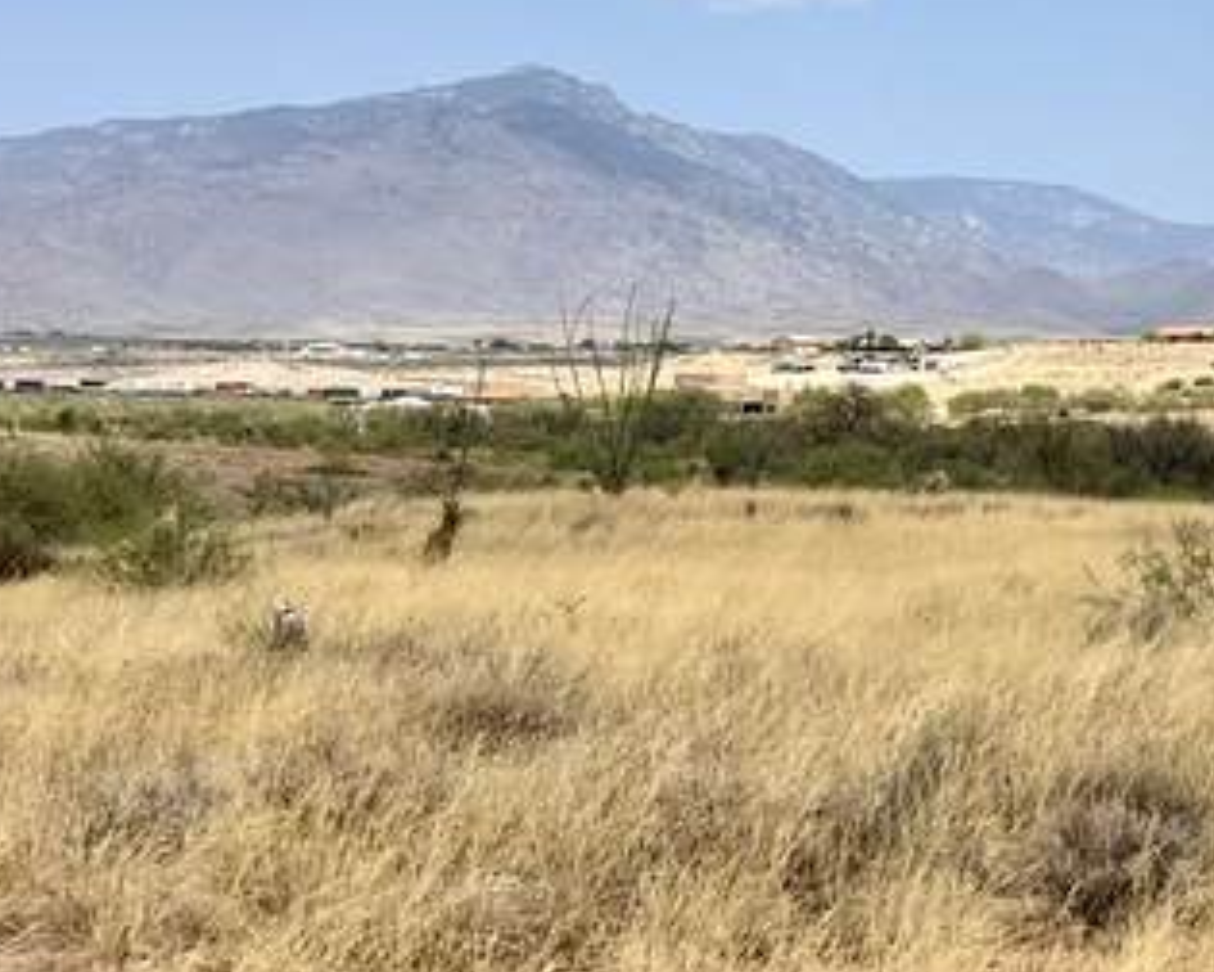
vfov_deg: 14.9
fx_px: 3701
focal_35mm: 103
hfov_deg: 18.3
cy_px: 525
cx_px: 1110
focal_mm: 5.7
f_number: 1.5
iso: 50
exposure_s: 1/6579
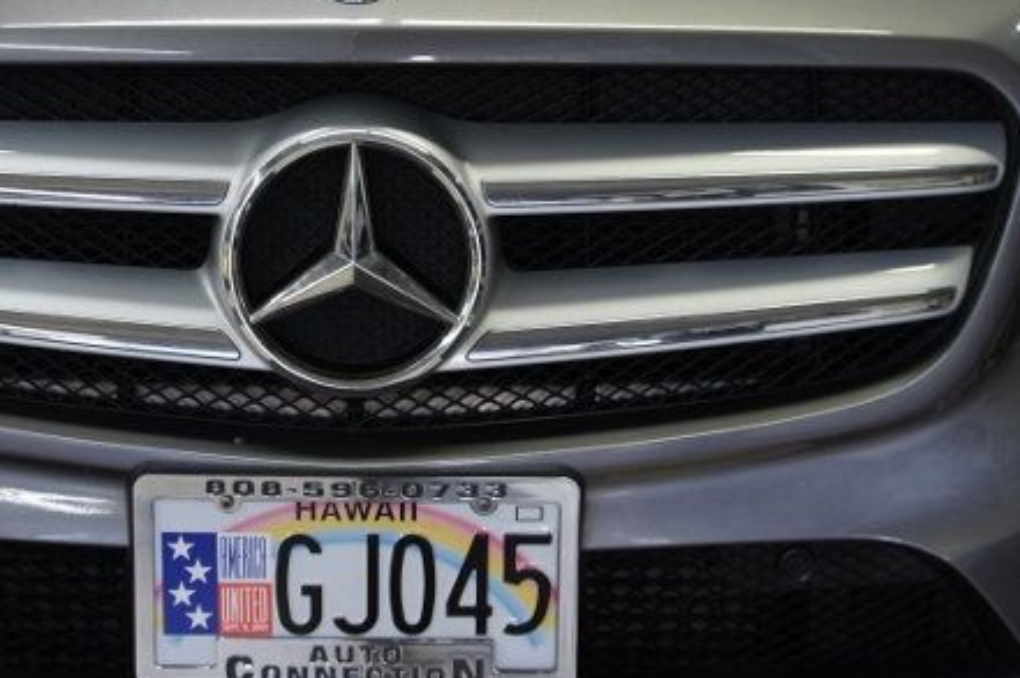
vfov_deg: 16.9
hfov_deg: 25.2
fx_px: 2269
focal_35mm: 80
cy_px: 182
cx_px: 361
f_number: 4
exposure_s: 1/40
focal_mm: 23
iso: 320
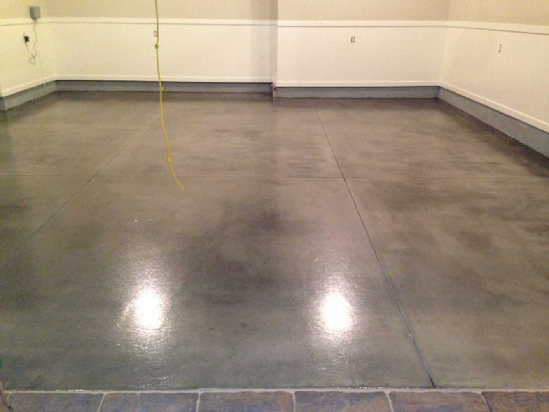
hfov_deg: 55.3
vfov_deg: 43.0
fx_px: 523
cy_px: 206
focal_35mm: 33
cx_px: 274
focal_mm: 4.13
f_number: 2.4
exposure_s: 1/16
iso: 500
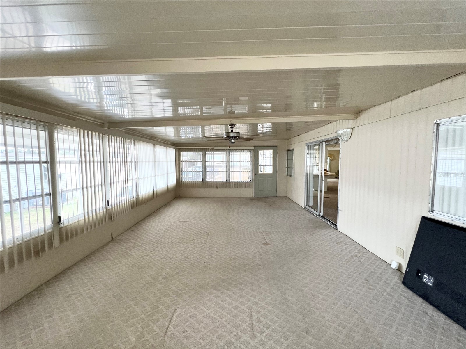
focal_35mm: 13
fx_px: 175
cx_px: 233
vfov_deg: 89.9
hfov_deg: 106.2
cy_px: 174
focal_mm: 1.57
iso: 200
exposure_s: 1/120
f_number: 1.8
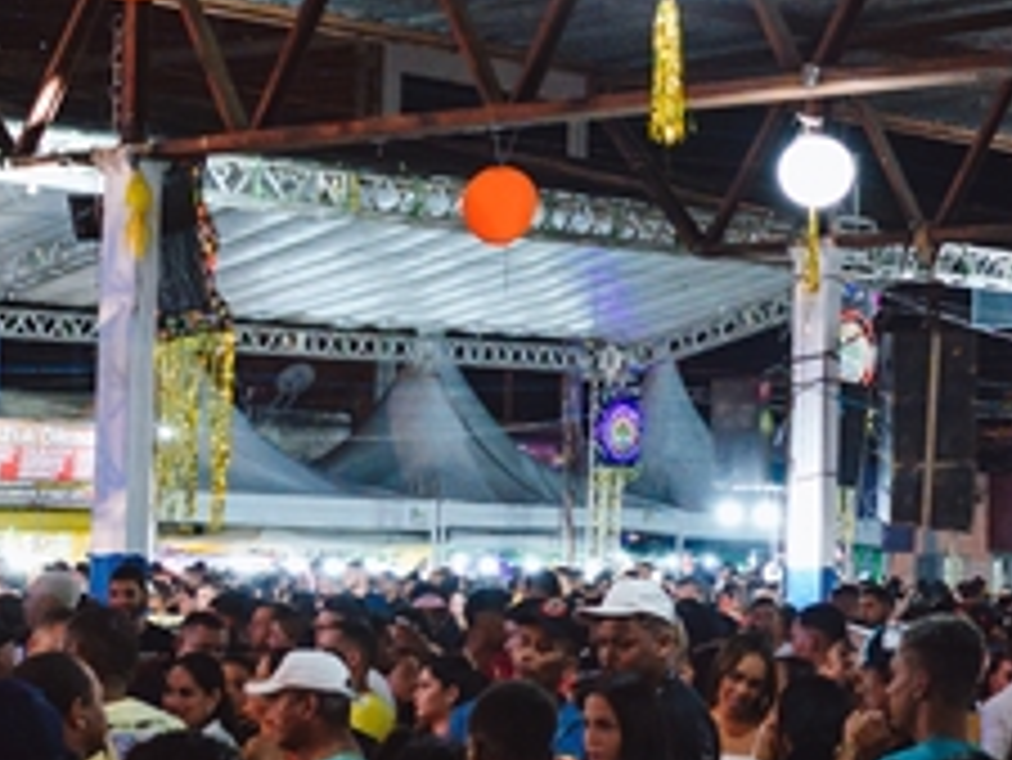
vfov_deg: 13.0
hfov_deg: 16.9
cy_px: 369
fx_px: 3335
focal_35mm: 114
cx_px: 1028
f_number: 2.8
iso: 2500
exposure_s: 1/125
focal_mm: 24
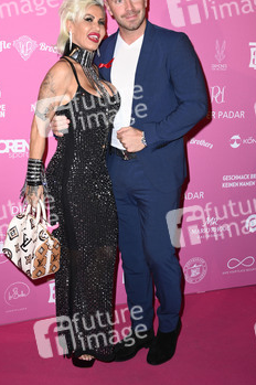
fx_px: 588
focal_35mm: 55
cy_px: 167
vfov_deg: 36.2
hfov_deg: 24.6
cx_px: 122
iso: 500
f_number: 5.6
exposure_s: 1/200
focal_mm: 48
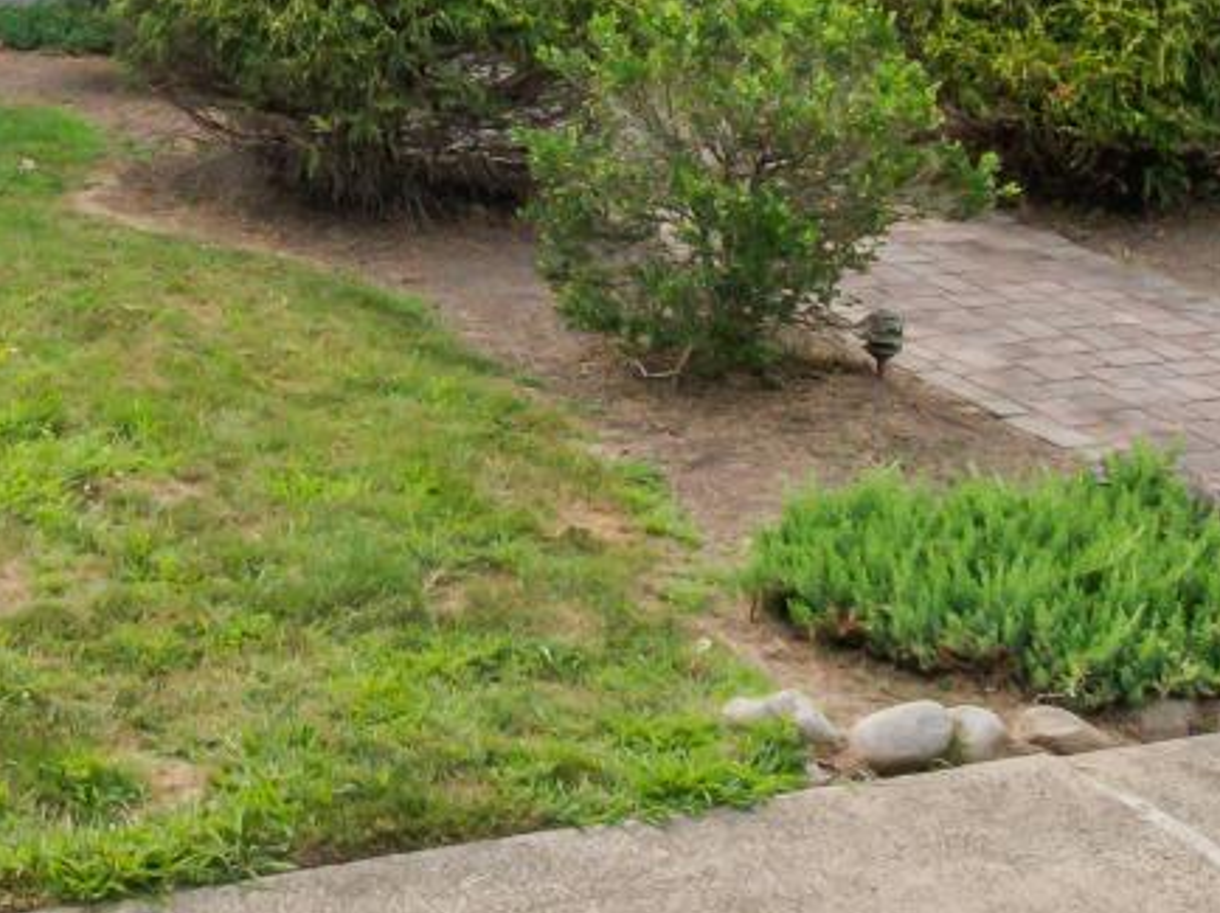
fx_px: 2924
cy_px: -249
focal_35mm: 83
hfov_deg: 22.9
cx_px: 101
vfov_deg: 16.8
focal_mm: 12.29
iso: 190
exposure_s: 1/15
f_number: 11
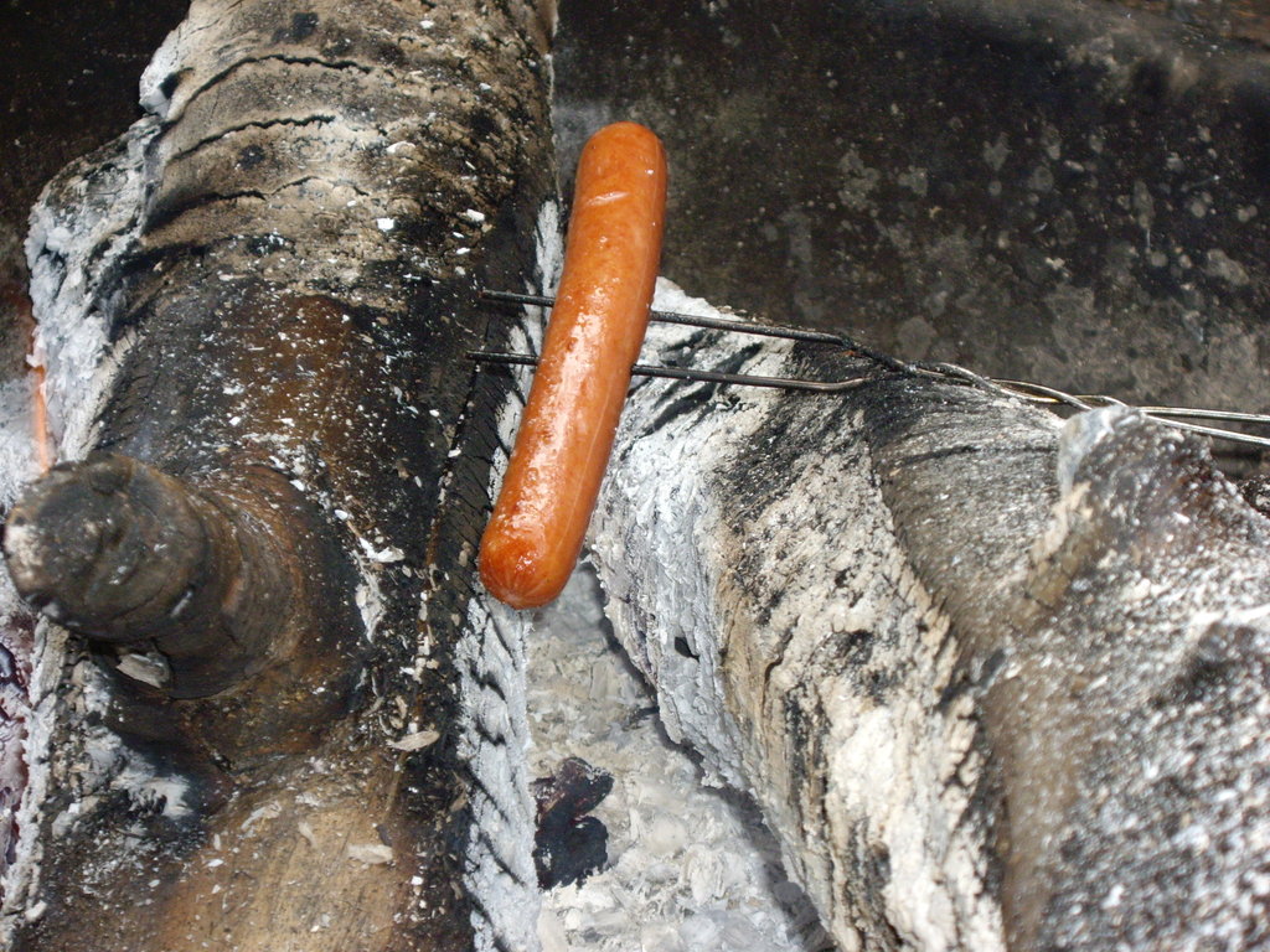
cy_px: 476
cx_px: 635
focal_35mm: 114
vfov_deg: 13.0
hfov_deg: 17.3
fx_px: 4182
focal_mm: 18.6
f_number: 5.2
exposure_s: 1/125
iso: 200
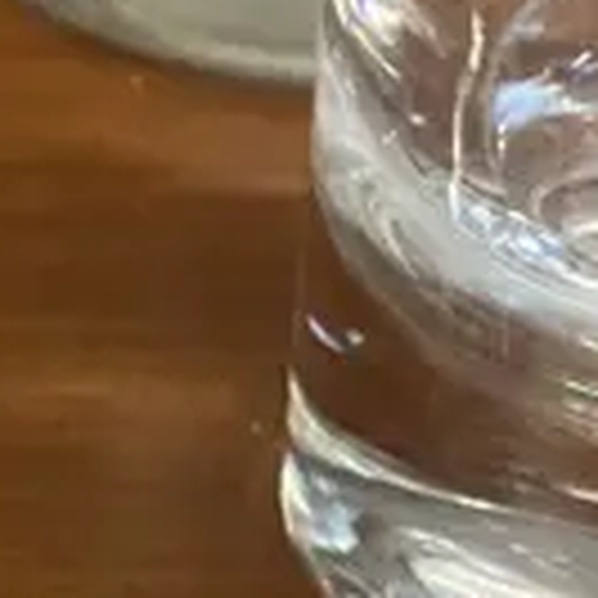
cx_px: -805
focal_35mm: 191
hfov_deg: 8.4
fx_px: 3733
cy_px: -175
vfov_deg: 9.0
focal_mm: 3.99
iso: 160
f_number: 1.8
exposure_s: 1/50
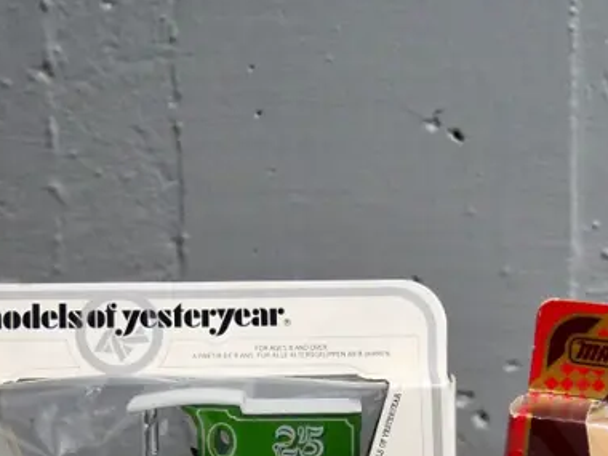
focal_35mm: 97
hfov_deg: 20.1
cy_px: 518
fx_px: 1704
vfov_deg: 14.8
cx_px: 464
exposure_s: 1/320
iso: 3200
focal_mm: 18
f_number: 3.9
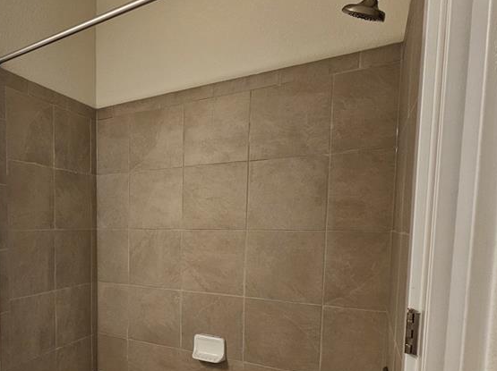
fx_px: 344
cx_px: 92
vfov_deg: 55.3
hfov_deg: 64.6
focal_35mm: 24
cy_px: 253
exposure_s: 1/60
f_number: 2.2
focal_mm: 2.2
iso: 200
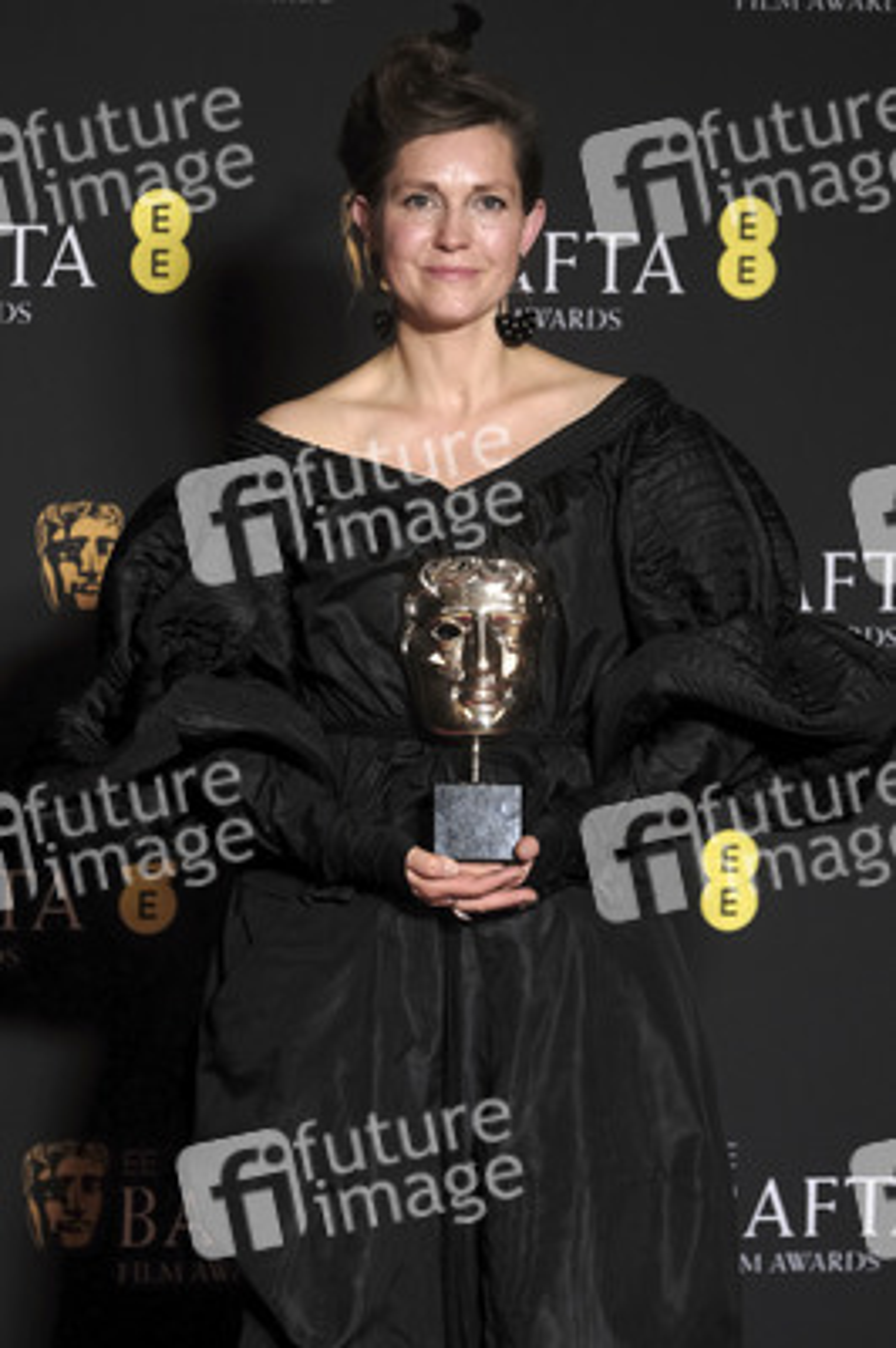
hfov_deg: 7.9
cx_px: 448
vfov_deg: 11.9
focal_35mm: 173
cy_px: 674
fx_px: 6469
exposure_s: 1/200
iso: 1600
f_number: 3.6
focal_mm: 115
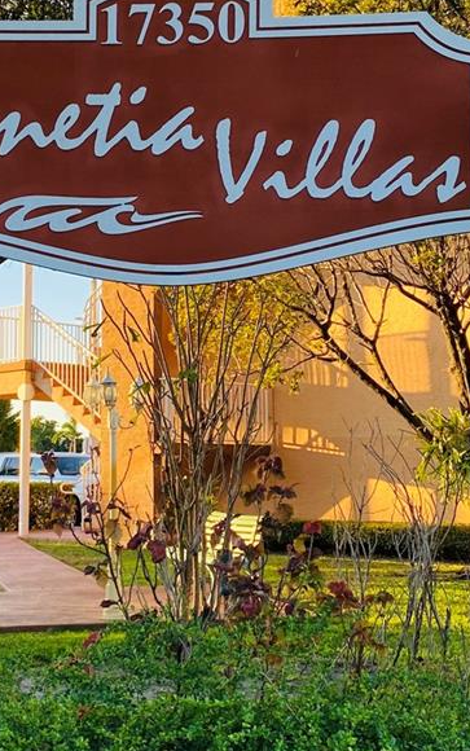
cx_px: 168
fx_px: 1167
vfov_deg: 35.5
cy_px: 295
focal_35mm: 57
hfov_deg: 22.7
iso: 32
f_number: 1.8
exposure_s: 1/262
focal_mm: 4.25
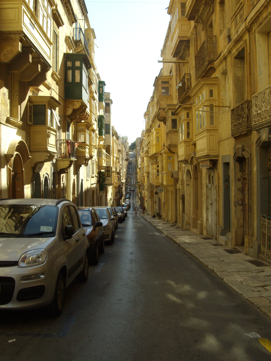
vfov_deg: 51.4
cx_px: 136
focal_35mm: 36
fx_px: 376
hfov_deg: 39.7
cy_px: 180
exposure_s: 1/250
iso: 80
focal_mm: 6
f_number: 4.8
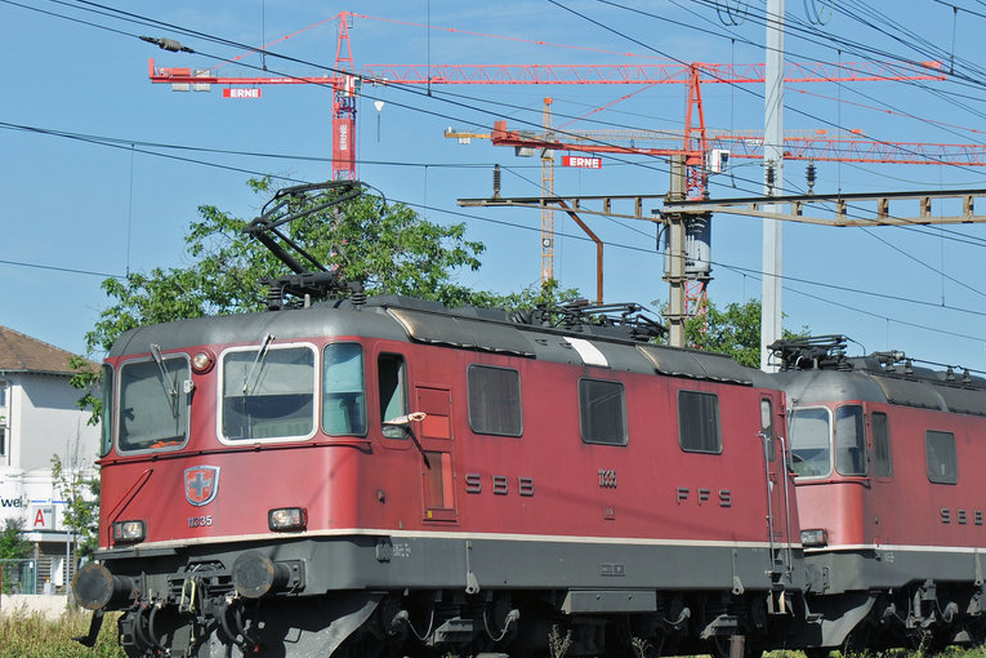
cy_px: 350
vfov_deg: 9.0
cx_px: 586
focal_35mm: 153
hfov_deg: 13.4
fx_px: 4184
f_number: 6.3
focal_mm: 65
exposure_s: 1/1000
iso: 200
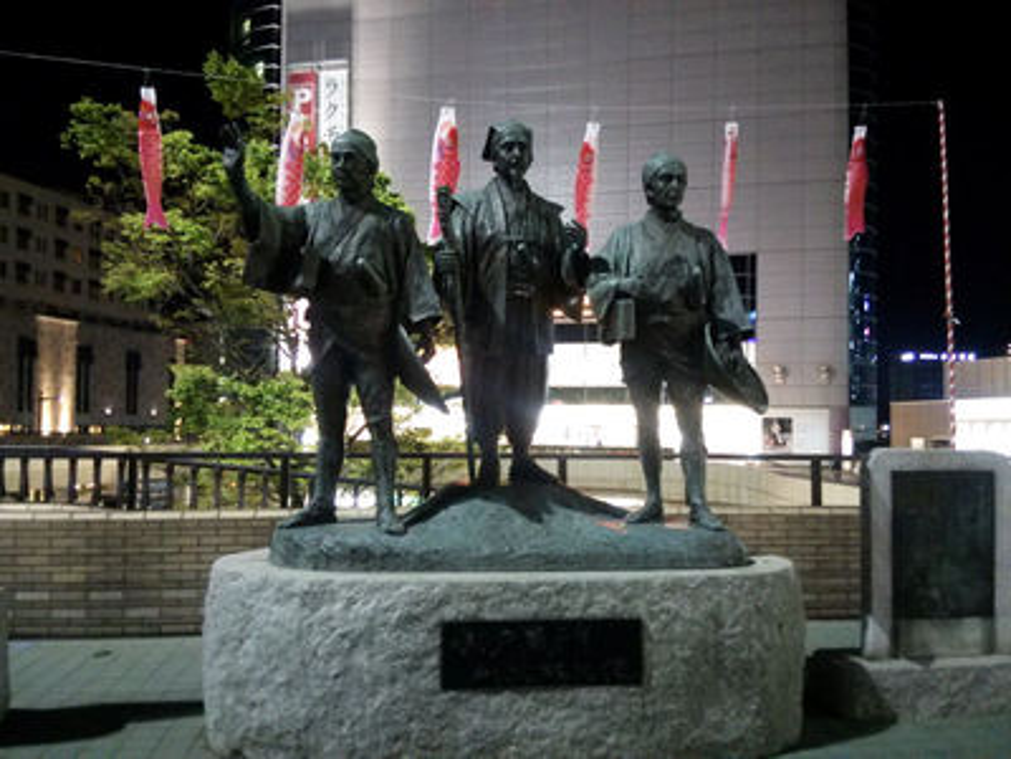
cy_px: 380
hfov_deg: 60.0
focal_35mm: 30
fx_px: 876
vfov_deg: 46.8
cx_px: 506
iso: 500
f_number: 1.94
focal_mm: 4.06
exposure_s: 1/17
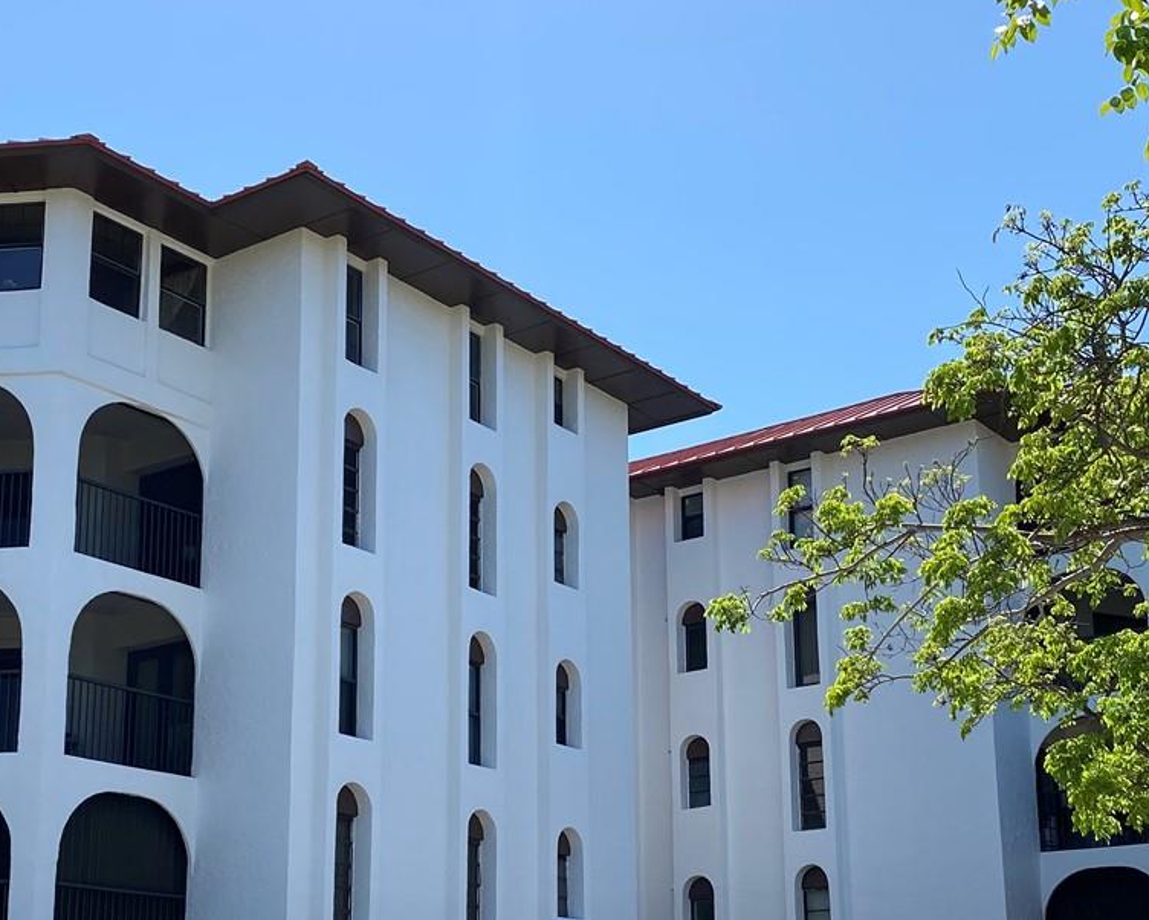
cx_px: 539
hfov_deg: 34.7
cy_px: 708
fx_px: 1837
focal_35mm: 54
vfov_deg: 27.7
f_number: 1.8
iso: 32
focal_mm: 4.25
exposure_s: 1/2513
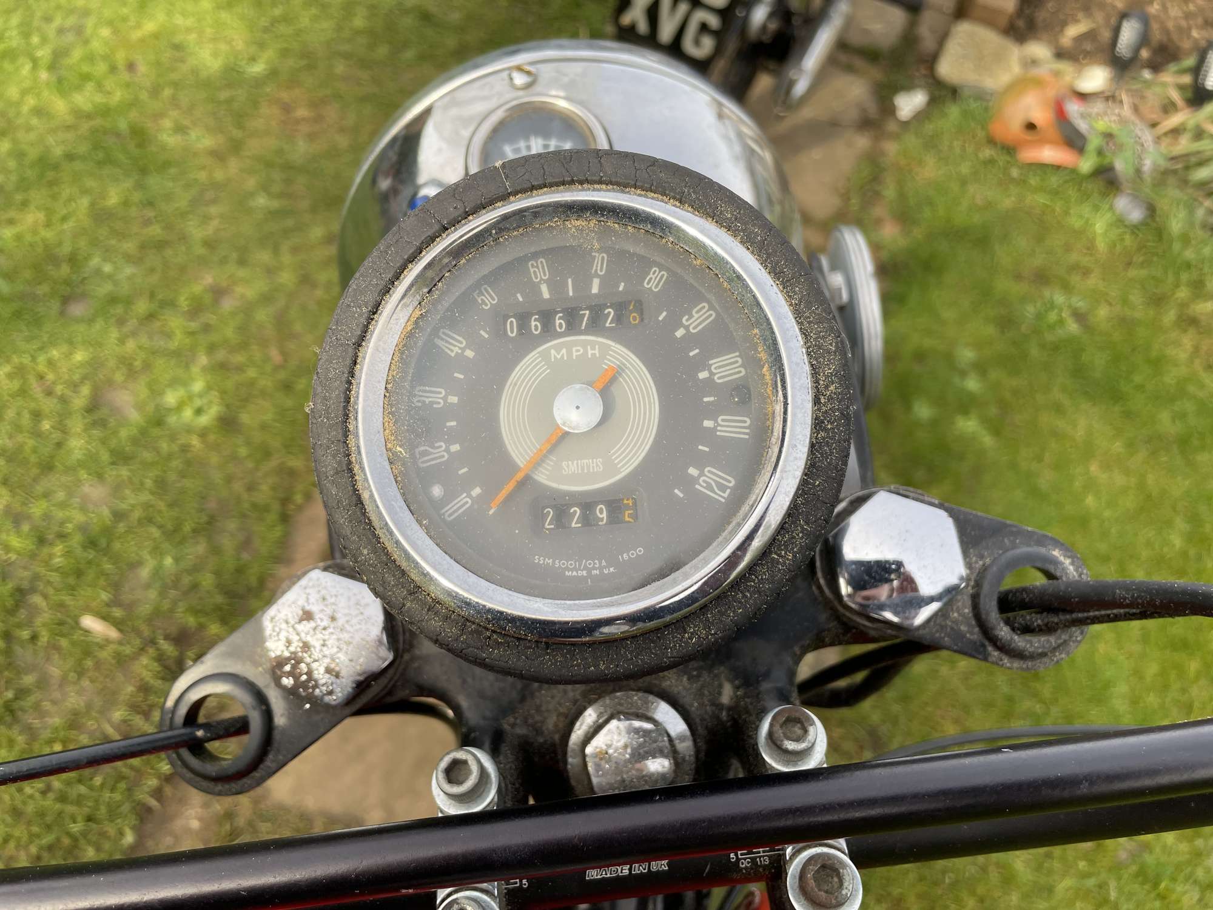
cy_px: 455
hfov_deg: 67.3
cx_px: 606
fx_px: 911
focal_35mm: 26
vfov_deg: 53.1
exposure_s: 1/596
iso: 32
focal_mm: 4.2
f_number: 1.6
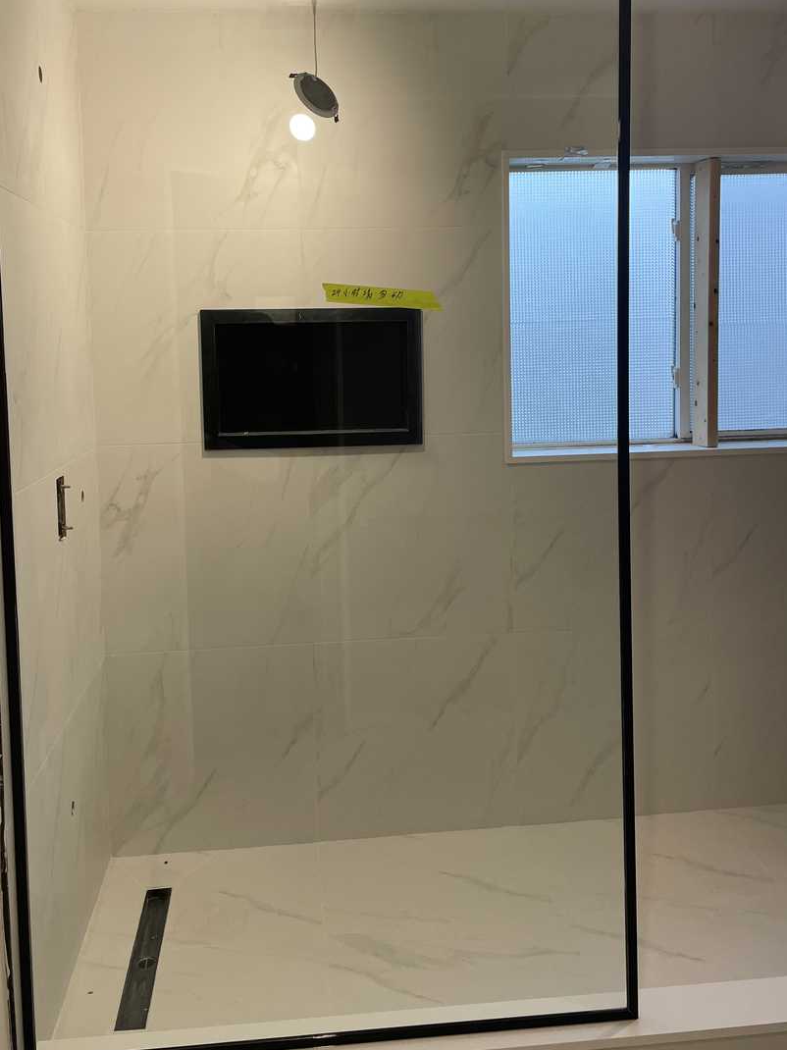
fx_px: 1061
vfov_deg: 52.3
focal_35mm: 35
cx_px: 388
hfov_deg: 40.7
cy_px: 422
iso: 80
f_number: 1.6
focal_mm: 4.2
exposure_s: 1/120
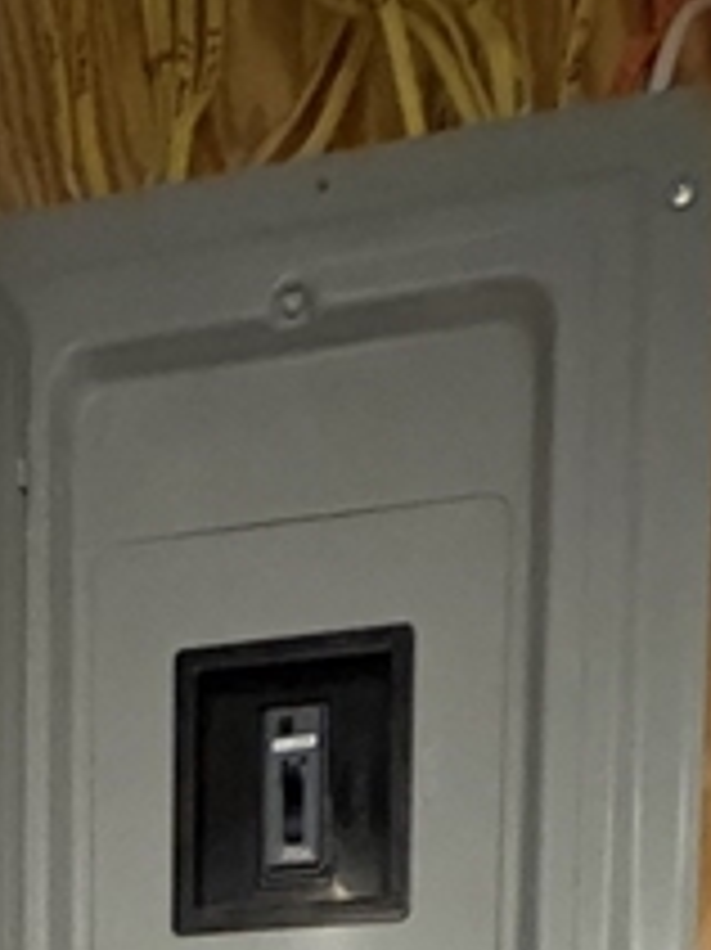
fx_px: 1398
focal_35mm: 51
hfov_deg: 28.3
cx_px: 212
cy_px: 1504
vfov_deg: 25.5
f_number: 2.2
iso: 1250
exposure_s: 1/30
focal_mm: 2.22
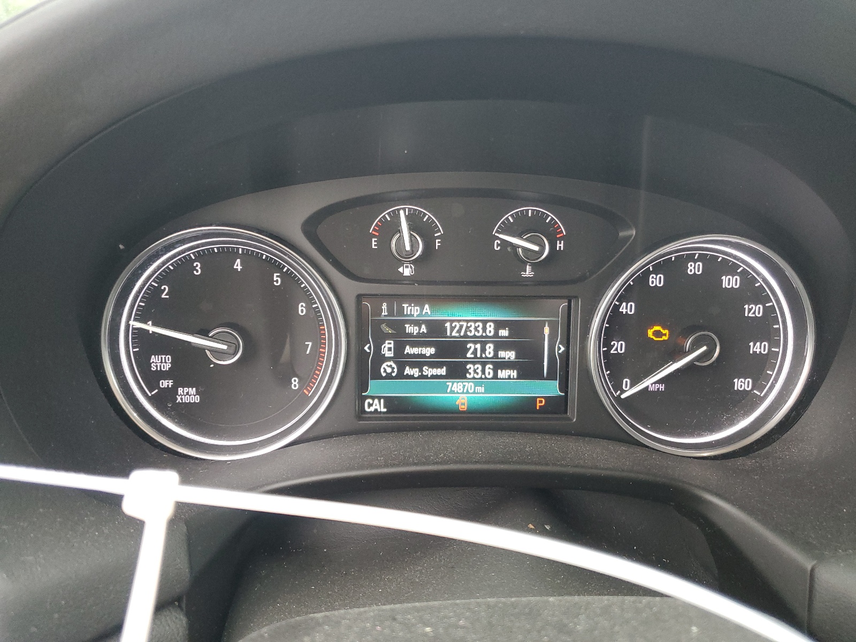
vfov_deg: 53.1
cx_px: 428
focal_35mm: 26
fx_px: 643
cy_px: 321
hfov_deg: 67.3
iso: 171
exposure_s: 1/60.2
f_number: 1.5
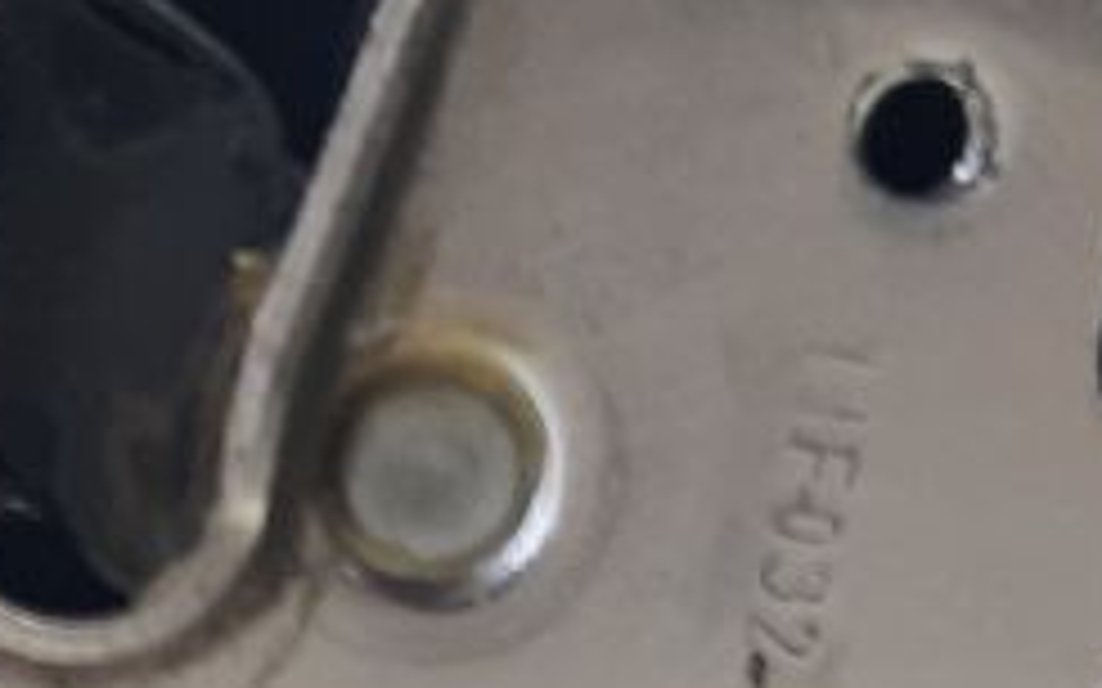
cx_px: 184
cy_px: 904
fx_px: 3903
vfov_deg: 9.9
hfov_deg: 15.9
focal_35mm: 130
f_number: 2
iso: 100
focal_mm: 4.6
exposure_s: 1/50
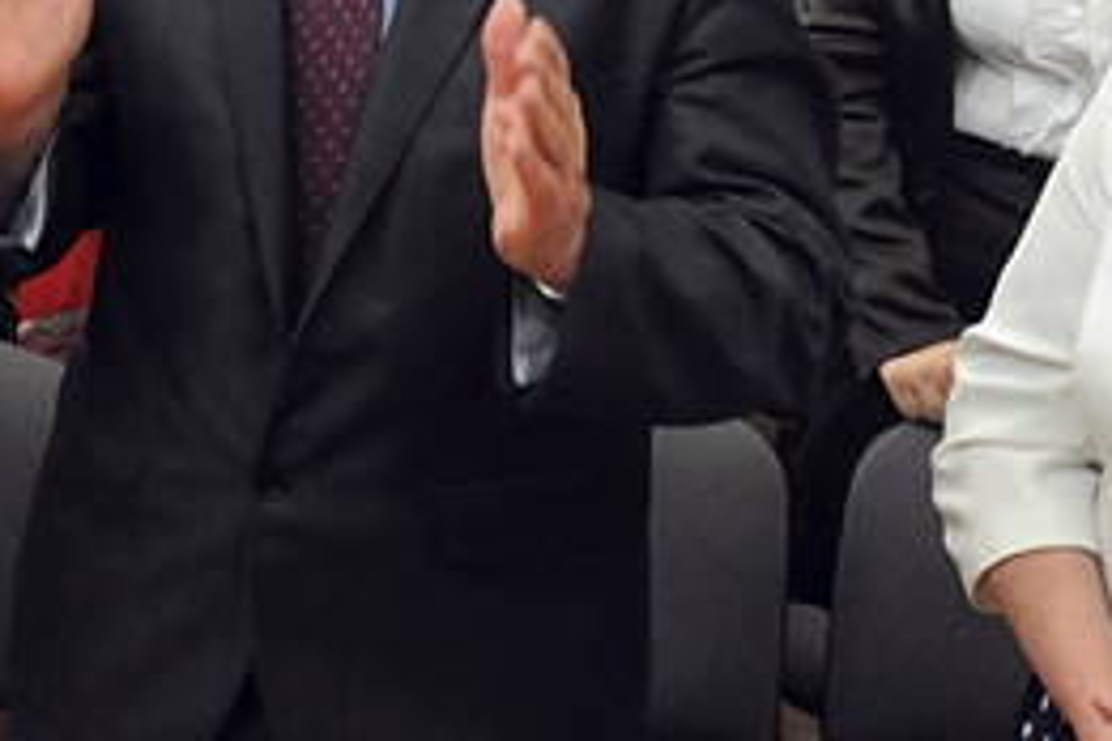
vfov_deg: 10.6
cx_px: -175
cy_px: -168
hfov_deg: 15.6
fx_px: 3923
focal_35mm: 127
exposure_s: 1/80
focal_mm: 26
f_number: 5.6
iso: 2500
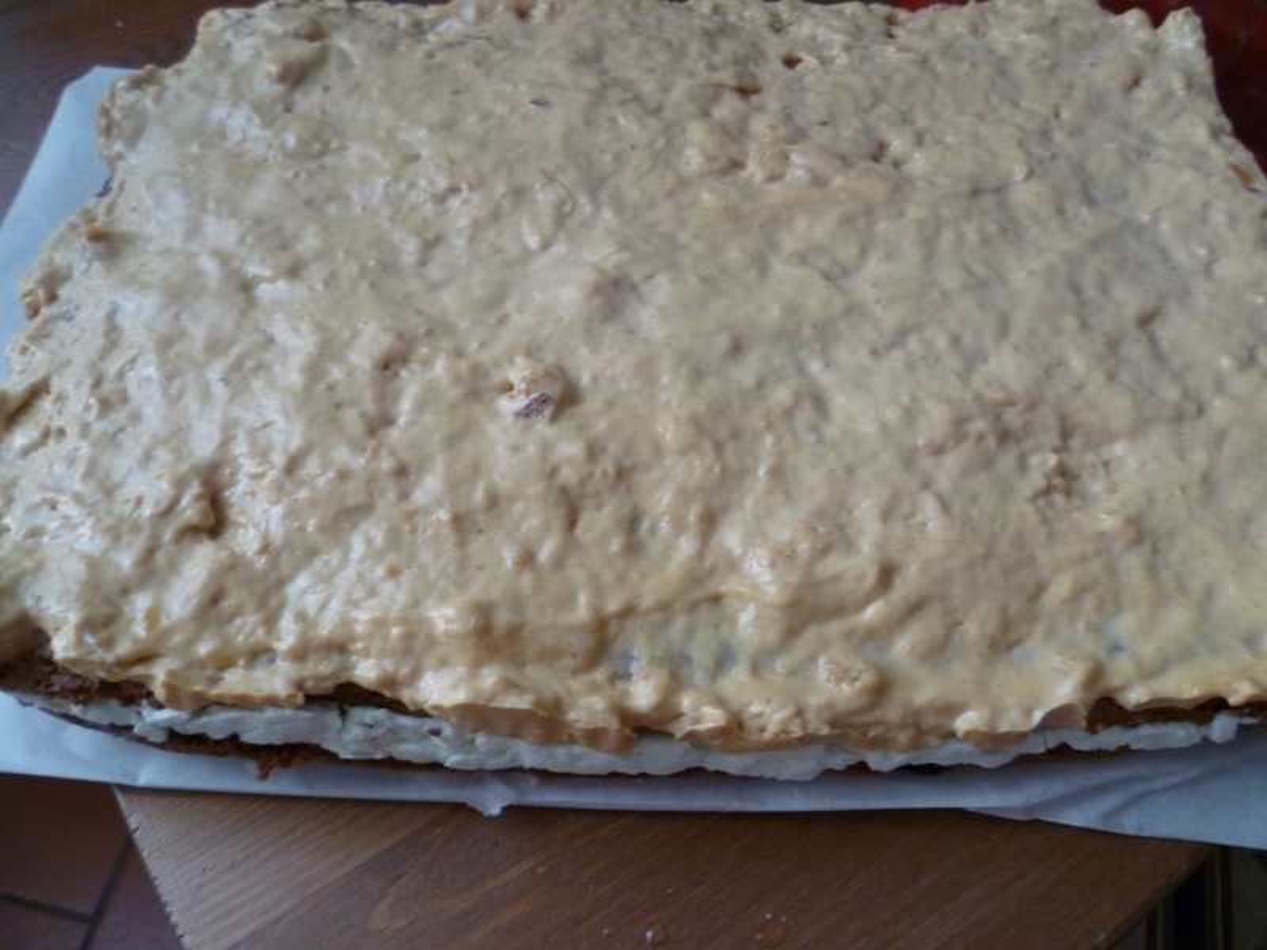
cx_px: 634
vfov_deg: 49.7
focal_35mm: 28
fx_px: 1025
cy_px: 475
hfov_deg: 63.4
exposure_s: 1/30
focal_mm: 5
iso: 250
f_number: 2.8
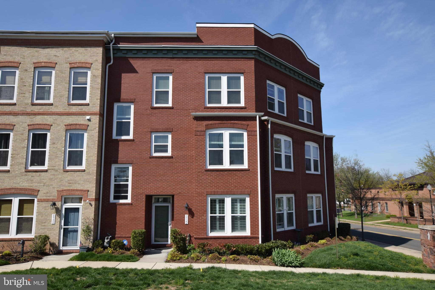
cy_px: 145
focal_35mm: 26
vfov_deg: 50.4
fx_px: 308
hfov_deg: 70.4
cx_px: 218
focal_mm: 17
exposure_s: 1/200
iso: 100
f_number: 10
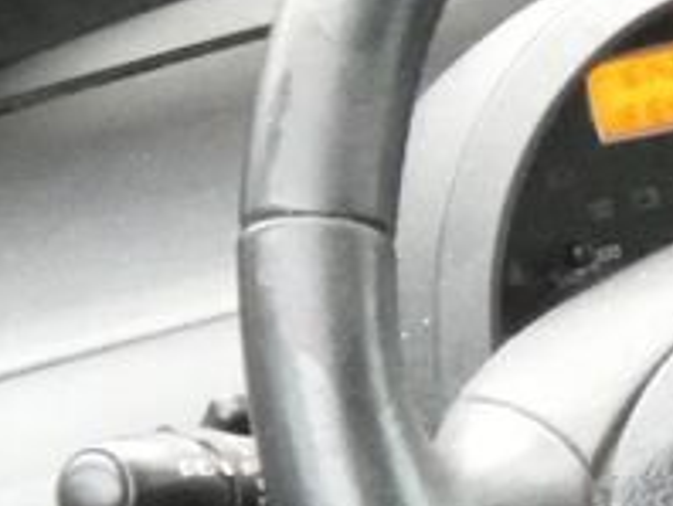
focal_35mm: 222
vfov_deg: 6.7
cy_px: 367
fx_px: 4321
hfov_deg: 8.6
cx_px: 1135
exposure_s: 1/15
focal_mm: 7.8
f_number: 5.6
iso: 1600
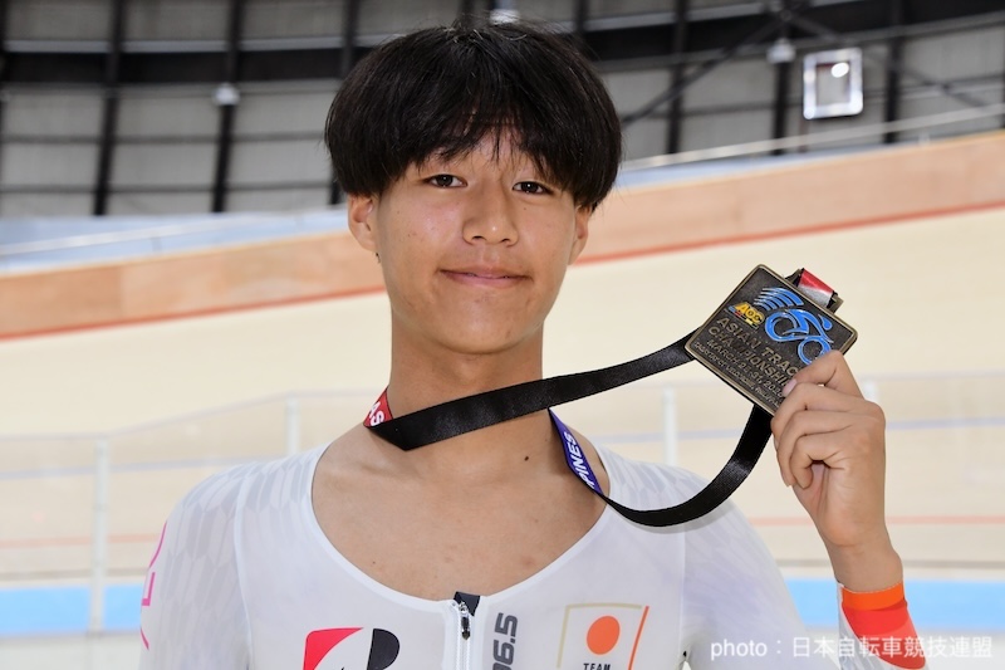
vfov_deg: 18.2
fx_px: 2093
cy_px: 335
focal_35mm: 75
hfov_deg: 27.0
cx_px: 502
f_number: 6.3
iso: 2500
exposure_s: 1/250
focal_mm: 50
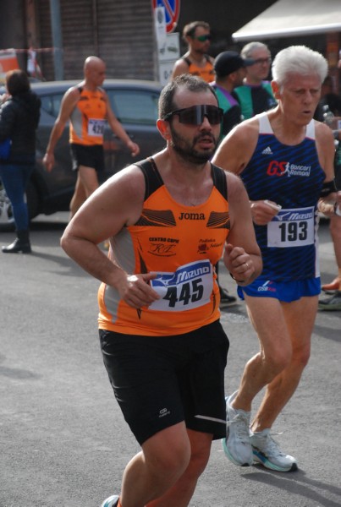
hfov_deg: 10.2
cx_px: 170
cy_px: 254
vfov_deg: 15.2
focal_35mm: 135
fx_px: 1908
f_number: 5.6
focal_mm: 90
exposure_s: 1/1000
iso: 1000
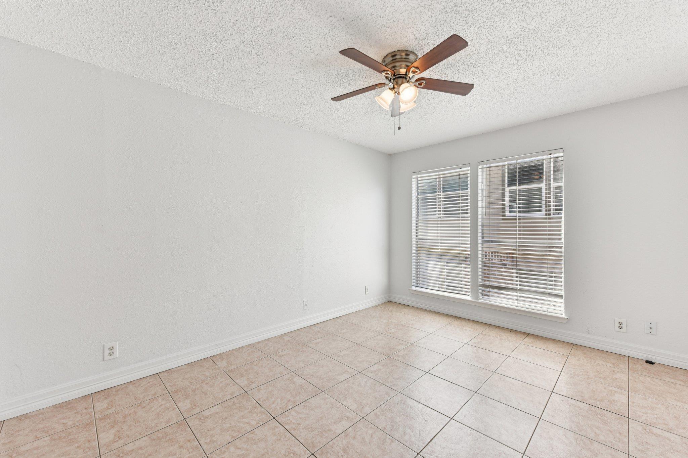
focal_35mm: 14
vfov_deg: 81.2
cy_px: 229
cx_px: 344
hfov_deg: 104.3
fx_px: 268
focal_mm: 14
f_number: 8
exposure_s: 1/50
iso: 100
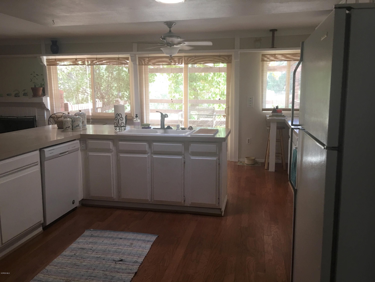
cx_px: 188
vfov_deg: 48.2
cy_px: 141
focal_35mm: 29
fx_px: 314
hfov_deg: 61.7
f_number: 2.2
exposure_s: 1/15
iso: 40
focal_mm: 4.15
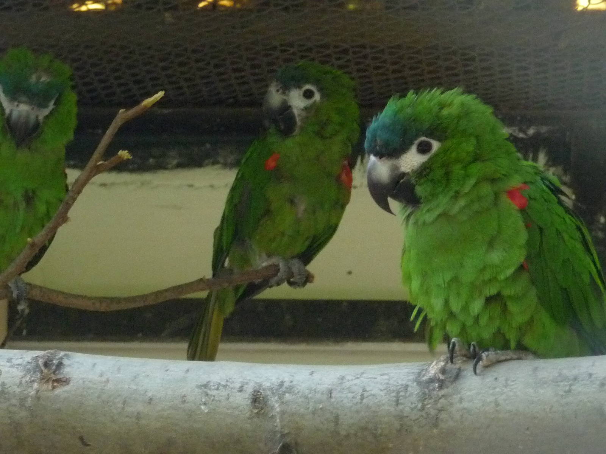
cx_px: 303
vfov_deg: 6.3
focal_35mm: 237
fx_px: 4149
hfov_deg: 8.4
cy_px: 227
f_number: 4.8
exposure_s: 1/125
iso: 500
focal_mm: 24.1
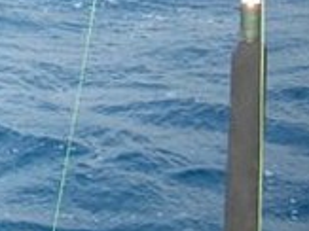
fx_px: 1276
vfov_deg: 10.1
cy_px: -87
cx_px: -264
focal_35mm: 143
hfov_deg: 12.5
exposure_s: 1/125
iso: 64
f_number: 5.6
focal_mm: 6.2
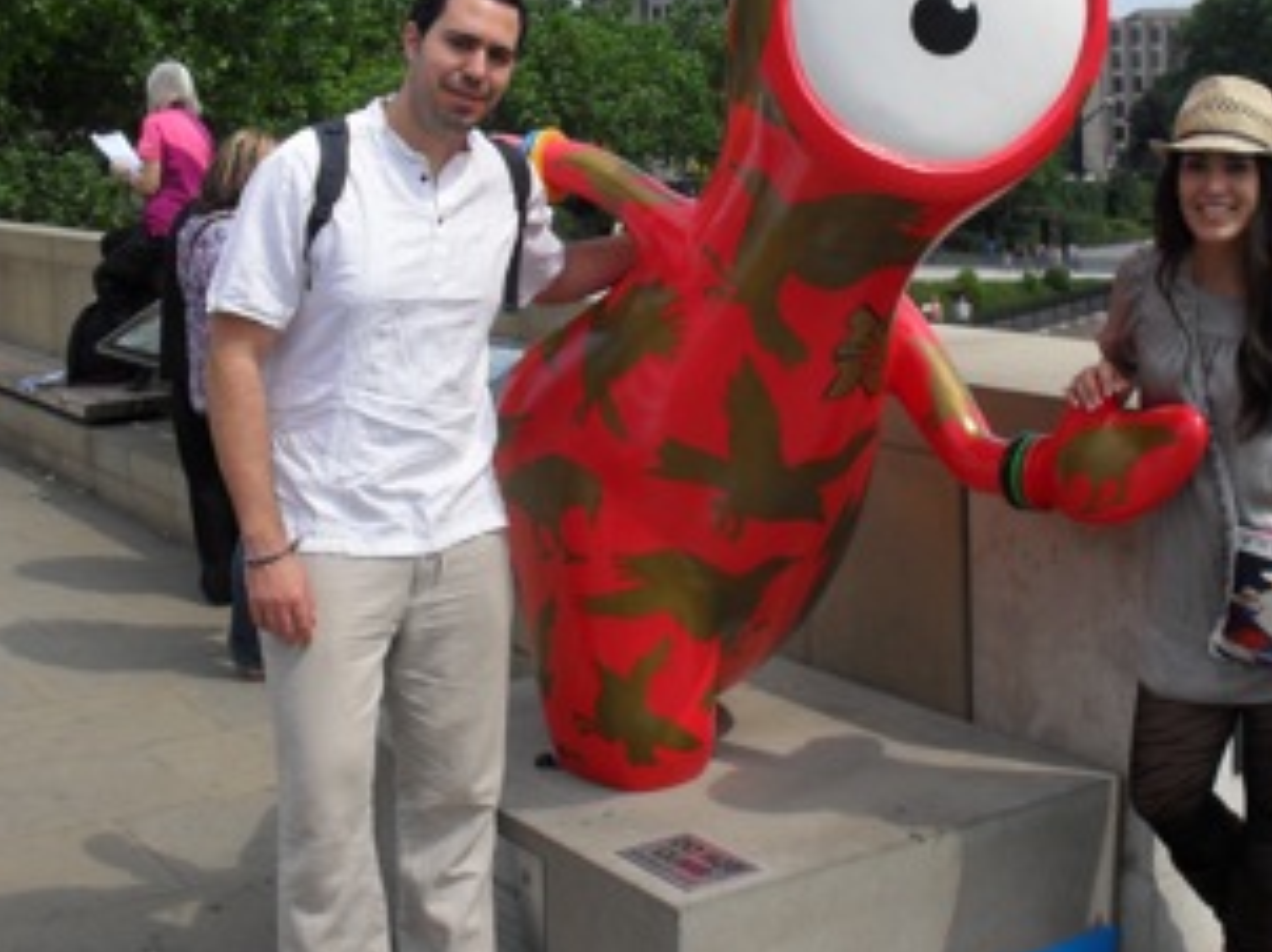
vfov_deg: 28.5
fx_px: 1873
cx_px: 788
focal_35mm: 51
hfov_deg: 37.3
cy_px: 383
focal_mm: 6.3
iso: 100
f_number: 8.4
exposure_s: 1/180
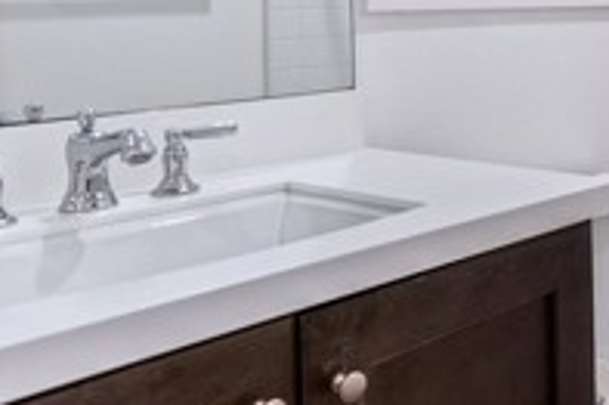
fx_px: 879
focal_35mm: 52
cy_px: -3
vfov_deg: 24.7
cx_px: 739
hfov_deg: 31.6
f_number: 3.5
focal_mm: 16
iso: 125
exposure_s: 1/50
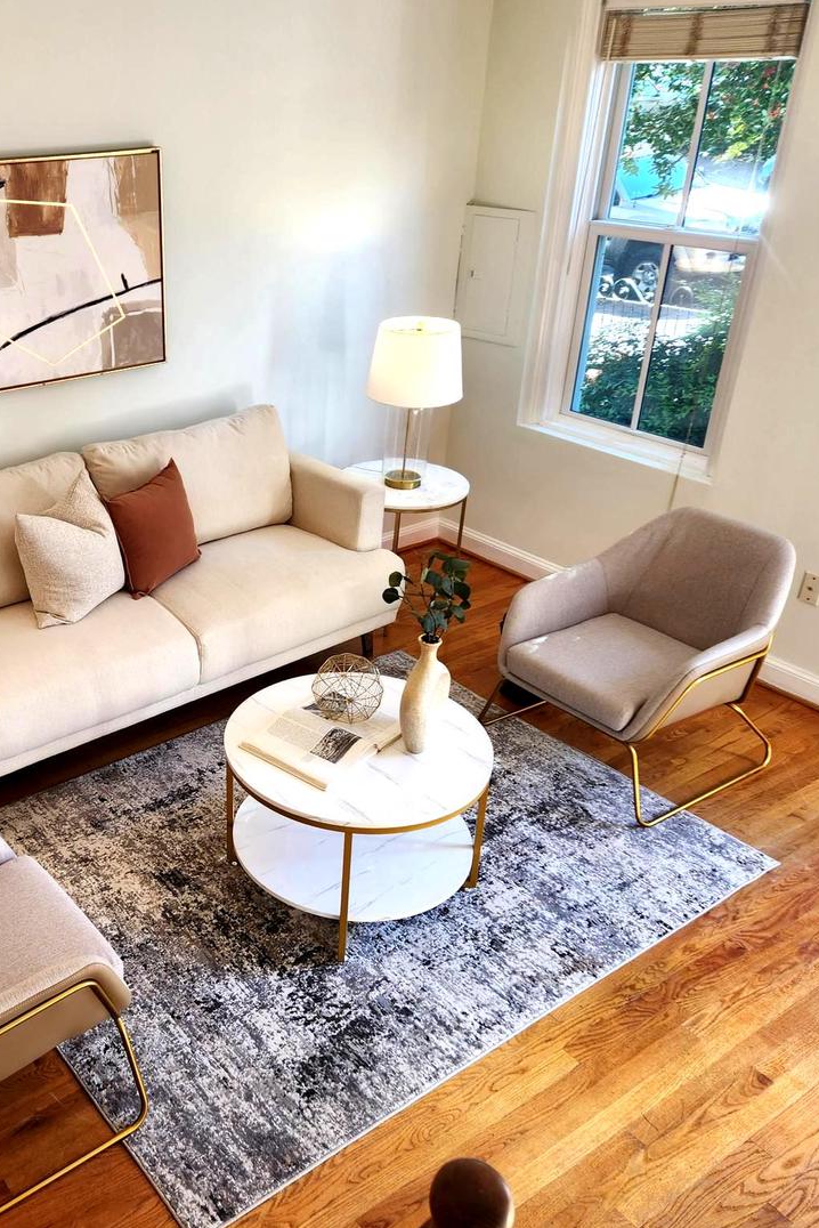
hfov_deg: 39.9
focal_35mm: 32
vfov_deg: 58.7
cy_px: 614
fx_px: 1091
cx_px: 193
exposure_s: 1/120
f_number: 1.8
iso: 64
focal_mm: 5.4
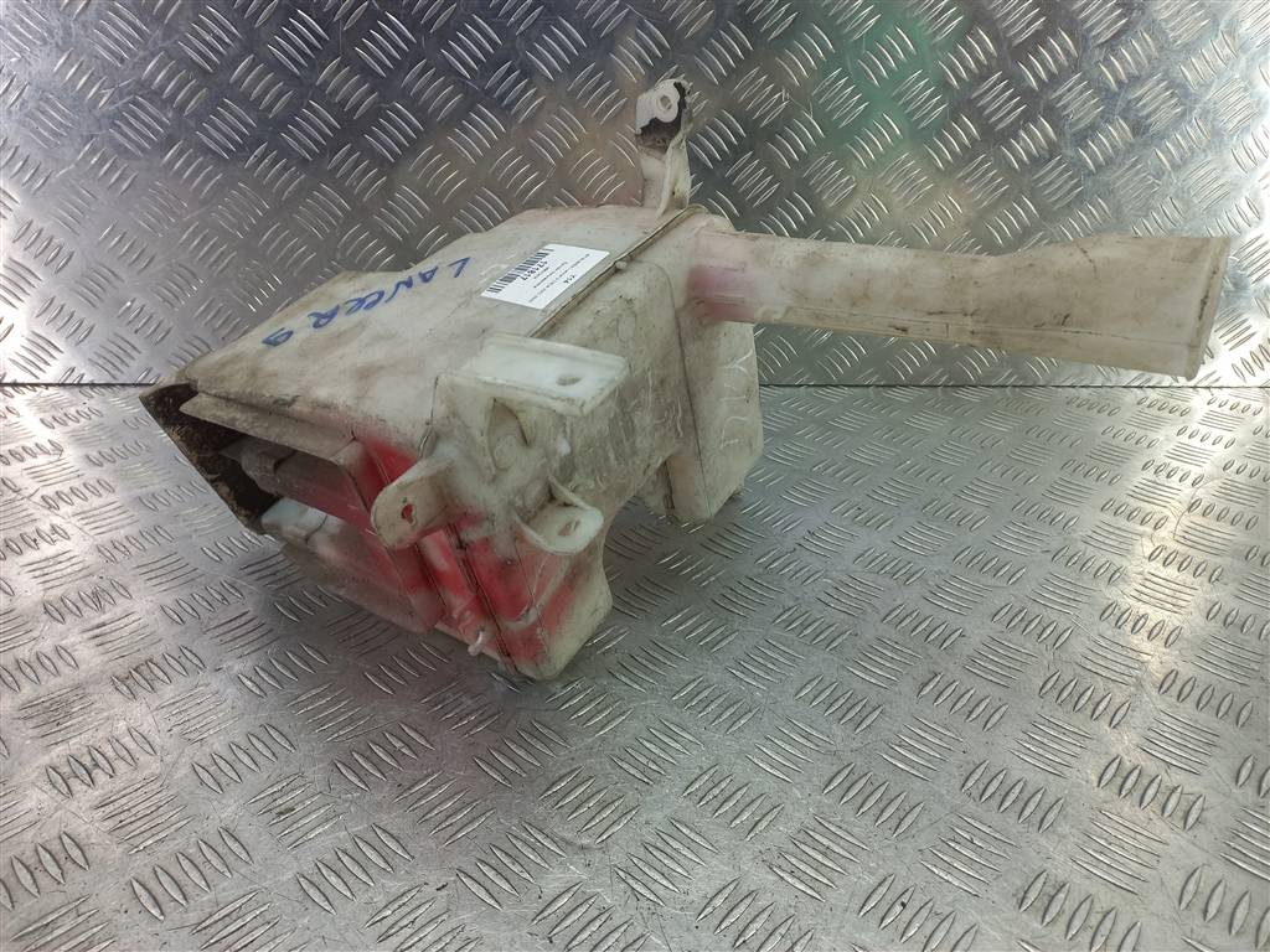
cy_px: 476
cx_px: 635
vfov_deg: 54.9
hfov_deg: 69.4
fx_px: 917
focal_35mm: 25
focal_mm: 4.6
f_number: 1.8
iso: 50
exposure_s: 1/50
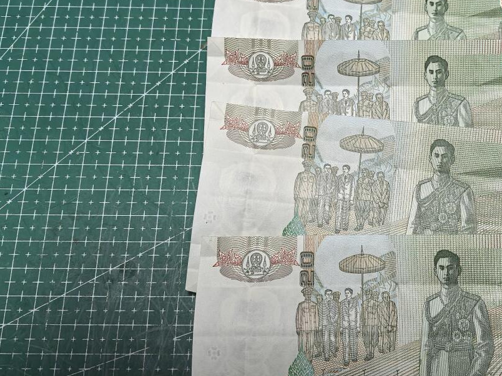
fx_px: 682
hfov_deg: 39.7
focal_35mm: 47
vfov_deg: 30.9
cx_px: 356
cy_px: 190
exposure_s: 1/50
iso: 400
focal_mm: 6.98
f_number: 2
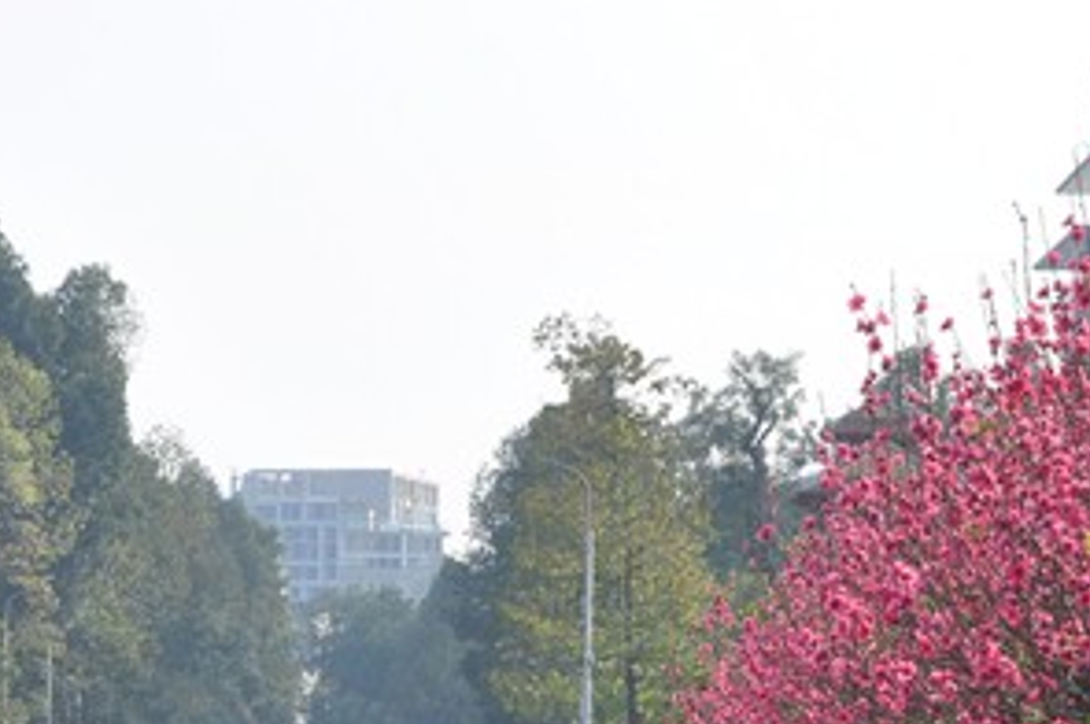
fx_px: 6714
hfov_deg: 9.3
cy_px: 798
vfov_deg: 6.1
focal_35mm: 222
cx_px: 338
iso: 250
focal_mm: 58
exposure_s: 1/200
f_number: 10
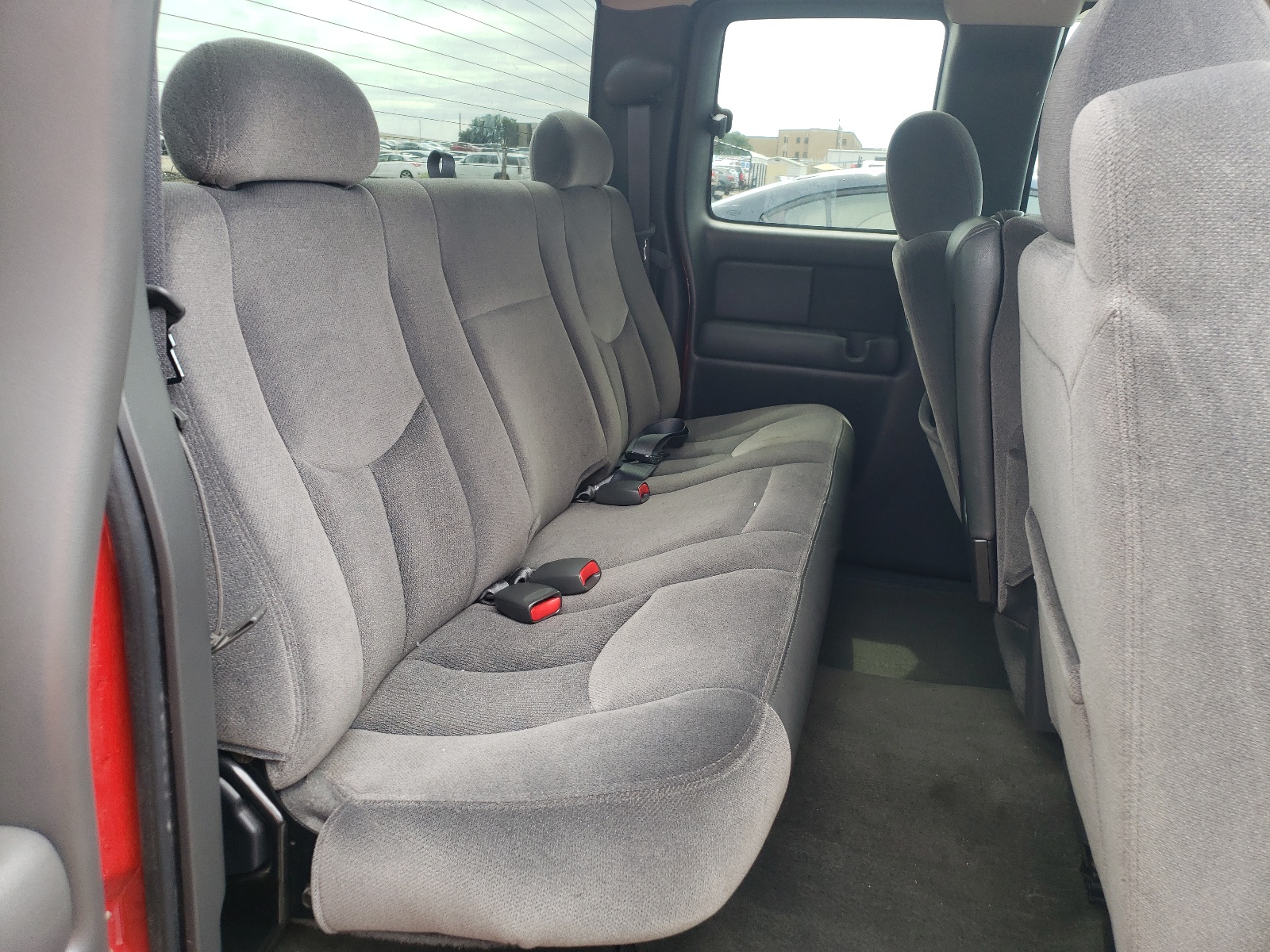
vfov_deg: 53.1
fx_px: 954
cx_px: 635
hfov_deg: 67.3
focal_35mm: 26
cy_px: 476
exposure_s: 1/185
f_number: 1.5
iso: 50
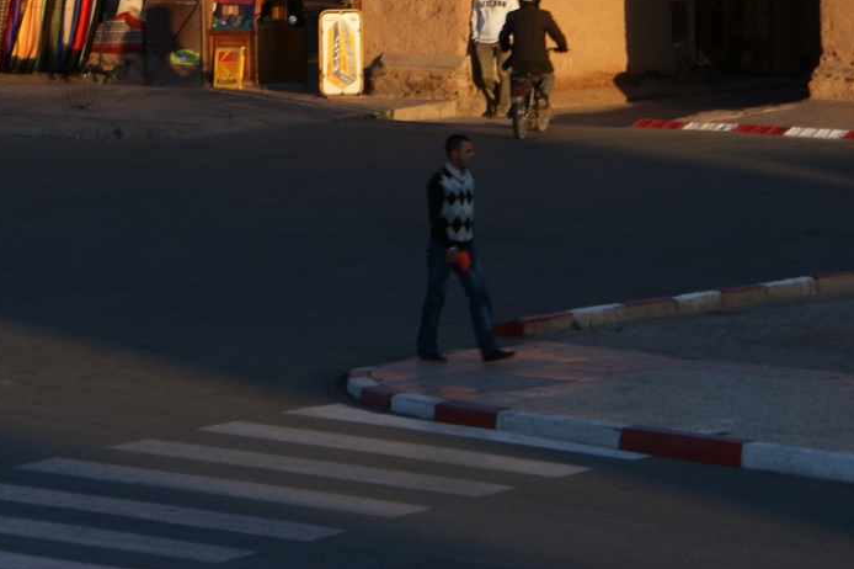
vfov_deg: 5.6
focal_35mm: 242
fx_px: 5738
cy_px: -83
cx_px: -7
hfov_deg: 8.5
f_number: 7.1
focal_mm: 70
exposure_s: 1/125
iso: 100
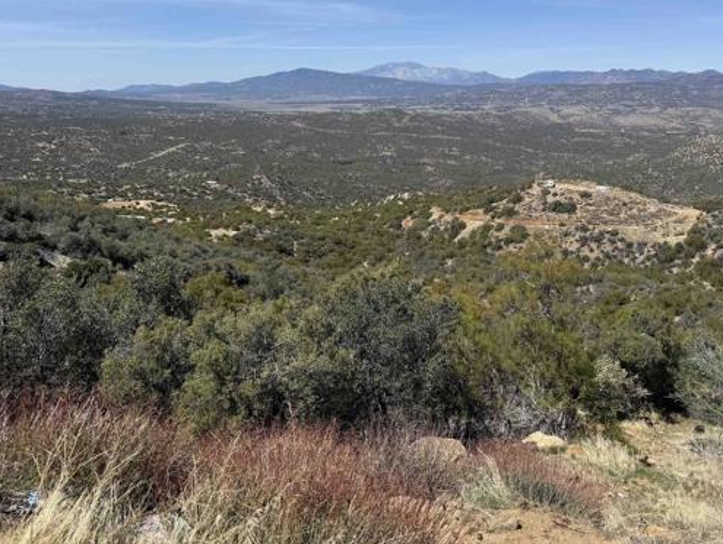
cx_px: 403
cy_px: 196
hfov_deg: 58.2
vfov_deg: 45.0
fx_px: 648
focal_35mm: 31
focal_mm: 6.76
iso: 80
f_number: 1.78
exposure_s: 1/4950
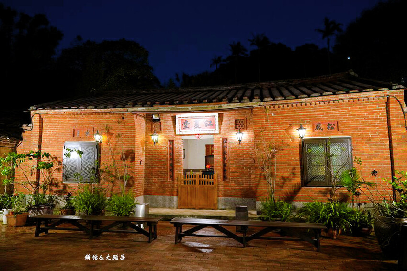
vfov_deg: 53.1
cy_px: 136
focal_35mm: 24
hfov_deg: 73.8
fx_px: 271
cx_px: 204
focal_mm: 24
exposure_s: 1/30
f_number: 4
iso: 1600
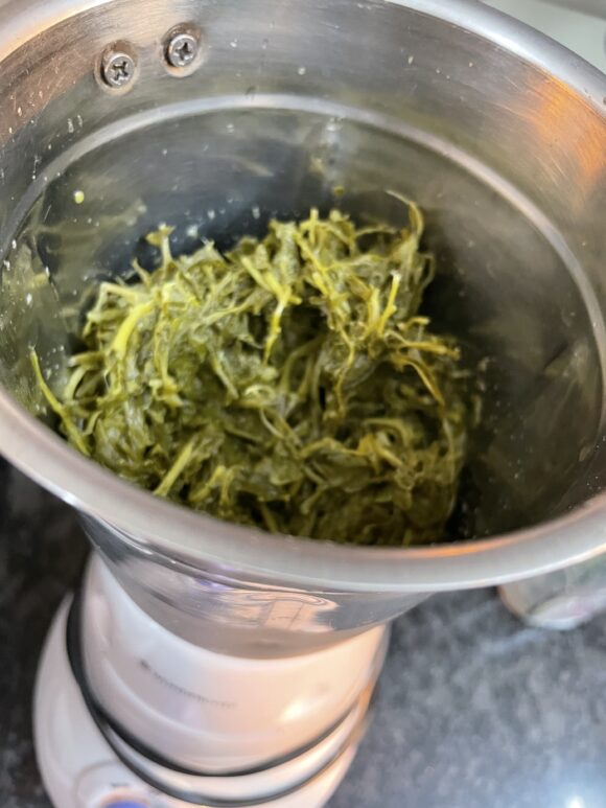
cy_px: 404
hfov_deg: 53.1
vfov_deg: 67.3
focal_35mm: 26
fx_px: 607
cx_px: 303
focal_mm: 4.2
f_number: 1.6
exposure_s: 1/33
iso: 400
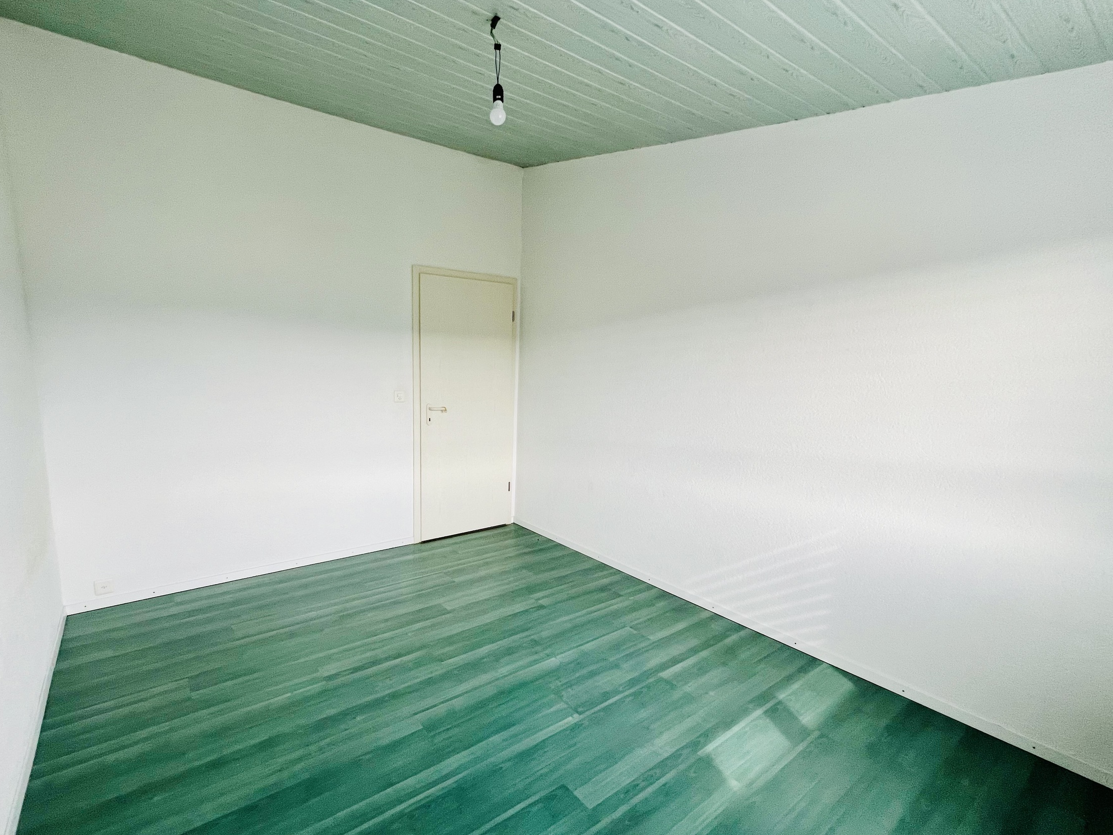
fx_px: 482
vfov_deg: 81.6
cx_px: 493
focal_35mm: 15
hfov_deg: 97.7
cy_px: 444
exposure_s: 1/100
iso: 125
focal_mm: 1.57
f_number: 1.8
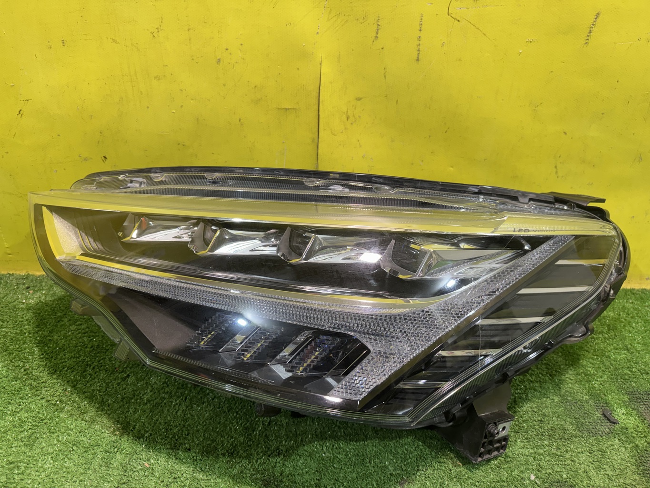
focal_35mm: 24
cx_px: 325
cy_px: 244
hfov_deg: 71.6
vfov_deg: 56.8
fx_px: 451
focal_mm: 6.76
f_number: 1.78
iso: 160
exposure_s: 1/99
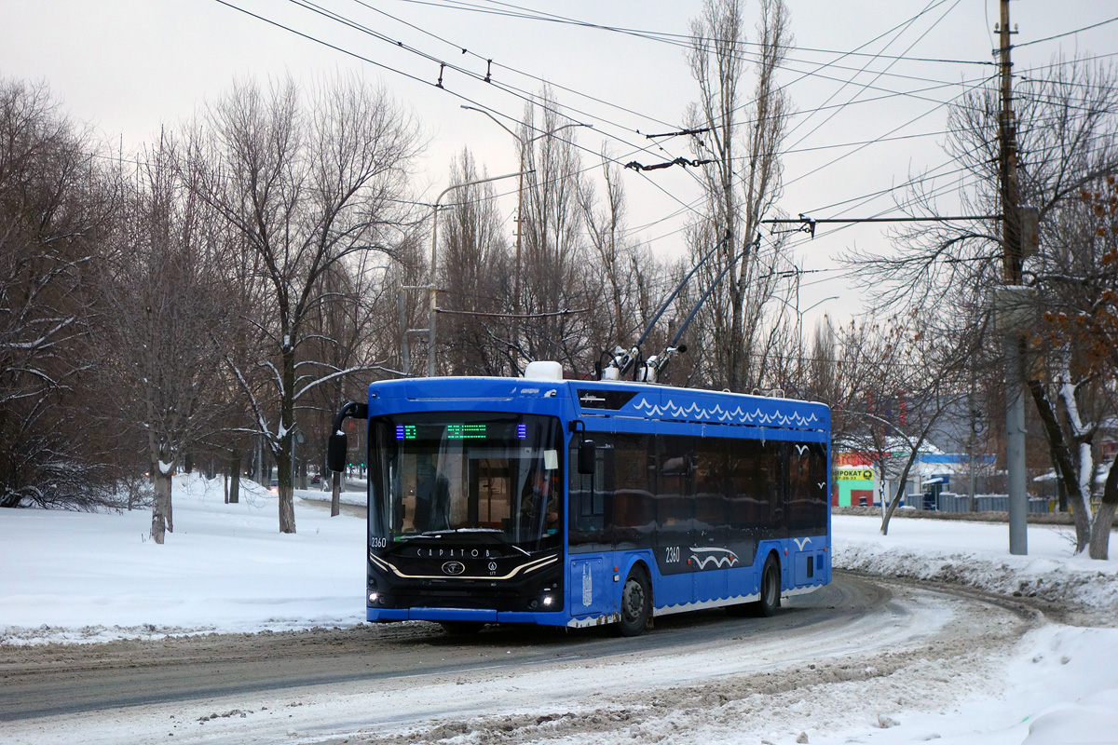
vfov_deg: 16.9
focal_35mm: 81
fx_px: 2515
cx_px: 559
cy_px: 372
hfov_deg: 25.1
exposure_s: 1/500
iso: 320
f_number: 4.5
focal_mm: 30.14
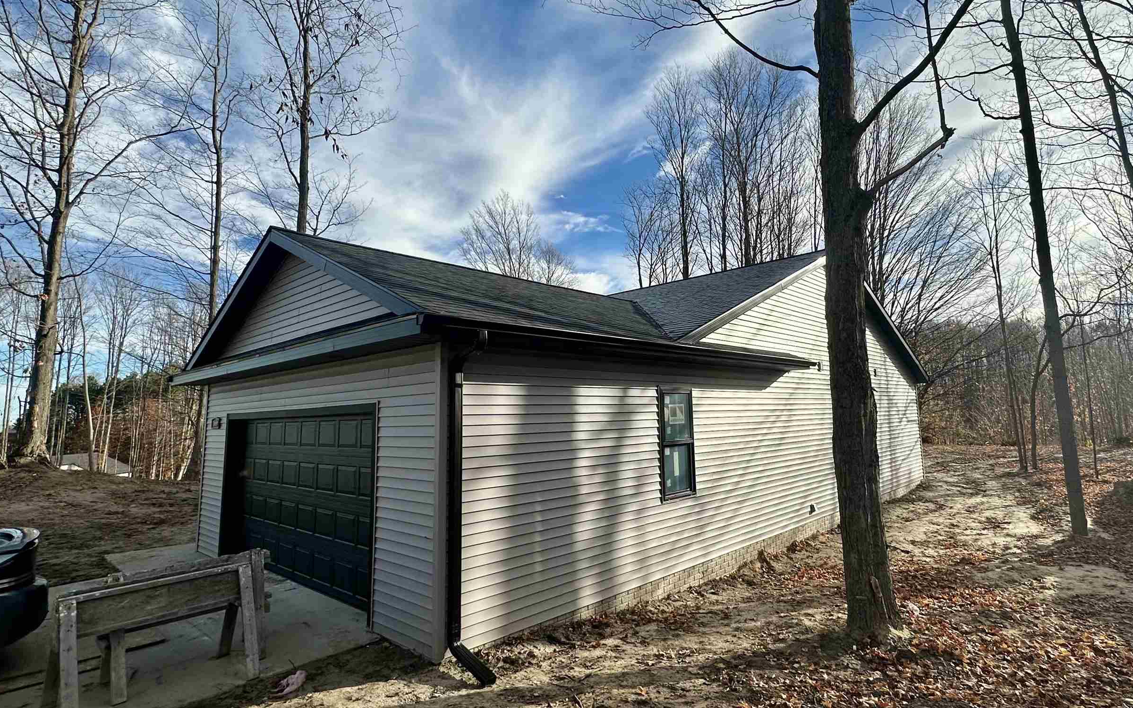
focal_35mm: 19
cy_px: 338
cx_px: 631
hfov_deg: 87.6
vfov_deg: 62.2
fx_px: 587
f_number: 2.2
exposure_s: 1/1949
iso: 50
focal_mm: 2.22
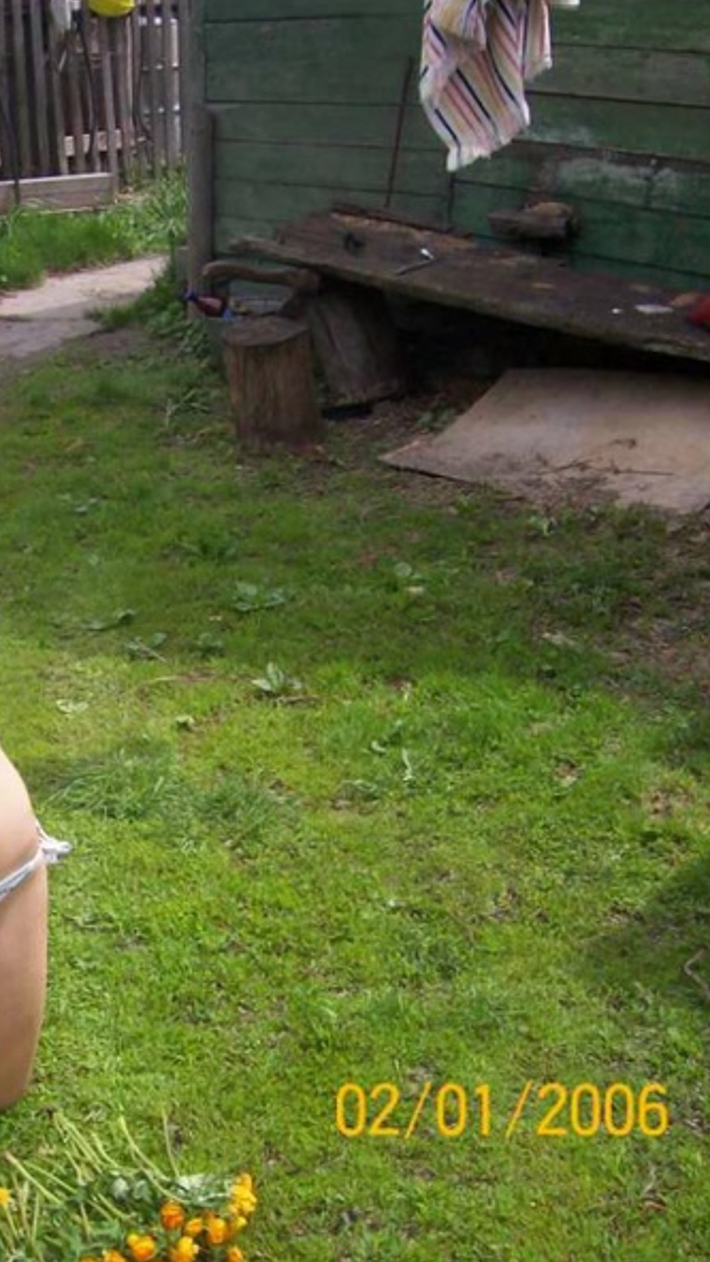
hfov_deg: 21.3
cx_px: -98
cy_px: 628
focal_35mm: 53
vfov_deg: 39.2
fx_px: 1774
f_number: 4.8
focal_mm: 6
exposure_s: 1/425
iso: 80
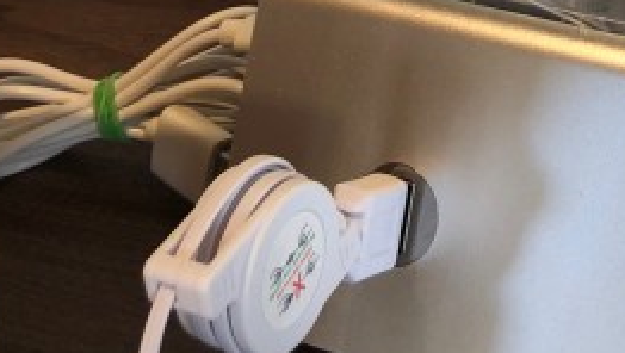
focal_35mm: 93
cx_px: 532
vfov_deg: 11.4
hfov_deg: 22.5
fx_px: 1543
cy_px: -427
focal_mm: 3.99
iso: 32
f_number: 1.8
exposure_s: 1/93
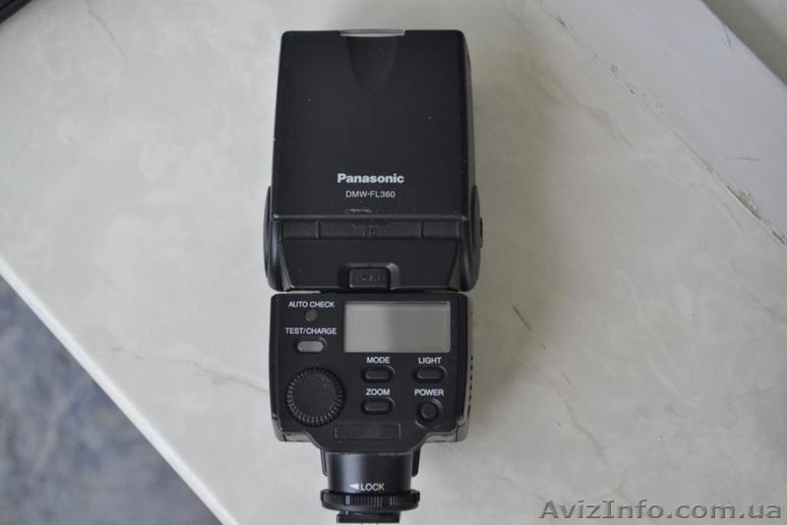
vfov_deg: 20.2
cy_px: 262
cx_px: 394
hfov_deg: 29.9
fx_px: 1476
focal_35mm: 68
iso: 360
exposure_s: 1/125
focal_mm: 45
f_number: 5.6
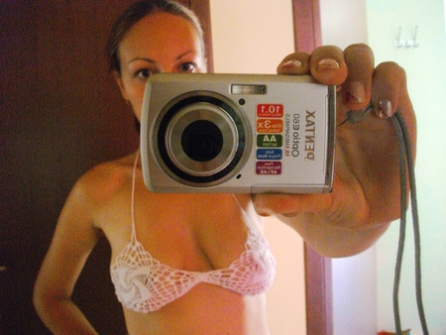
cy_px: 168
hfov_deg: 56.8
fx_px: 413
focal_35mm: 32
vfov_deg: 44.2
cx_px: 223
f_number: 2.9
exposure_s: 1/20
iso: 800
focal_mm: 5.7
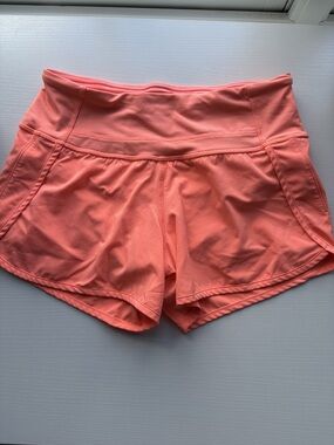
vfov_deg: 67.3
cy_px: 222
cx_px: 167
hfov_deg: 53.1
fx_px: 334
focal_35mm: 26
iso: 50
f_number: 1.6
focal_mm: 5.96
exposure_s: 1/367
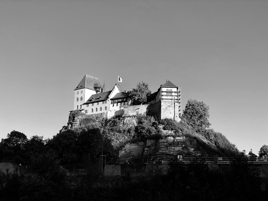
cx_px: 134
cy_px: 100
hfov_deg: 36.8
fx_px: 403
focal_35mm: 52
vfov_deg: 28.0
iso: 20
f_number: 2
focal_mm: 6
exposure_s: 1/1229
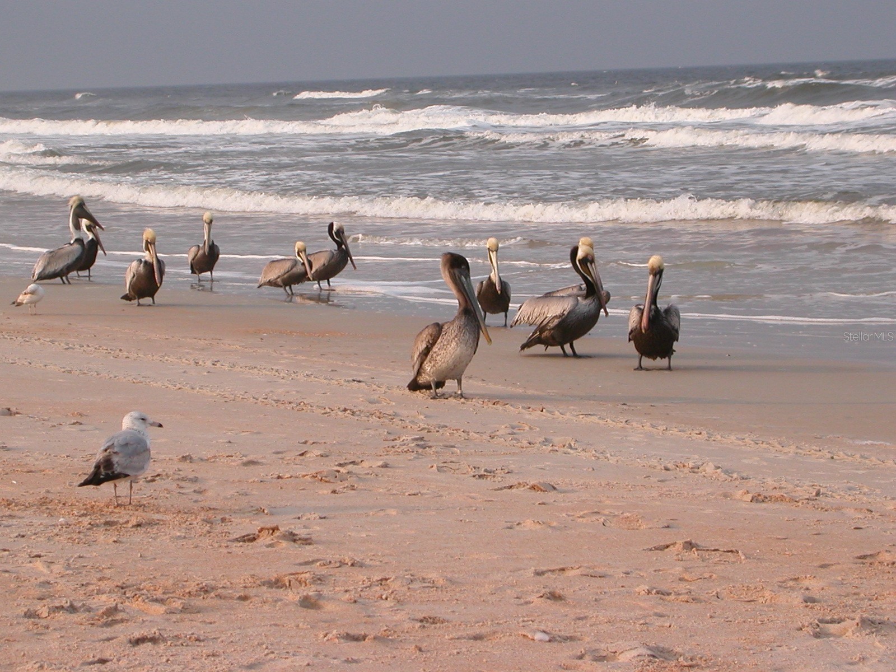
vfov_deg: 13.3
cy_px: 336
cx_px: 448
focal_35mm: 111
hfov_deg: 17.7
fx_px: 2873
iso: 100
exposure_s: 1/320
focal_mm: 16.8
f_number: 4.8
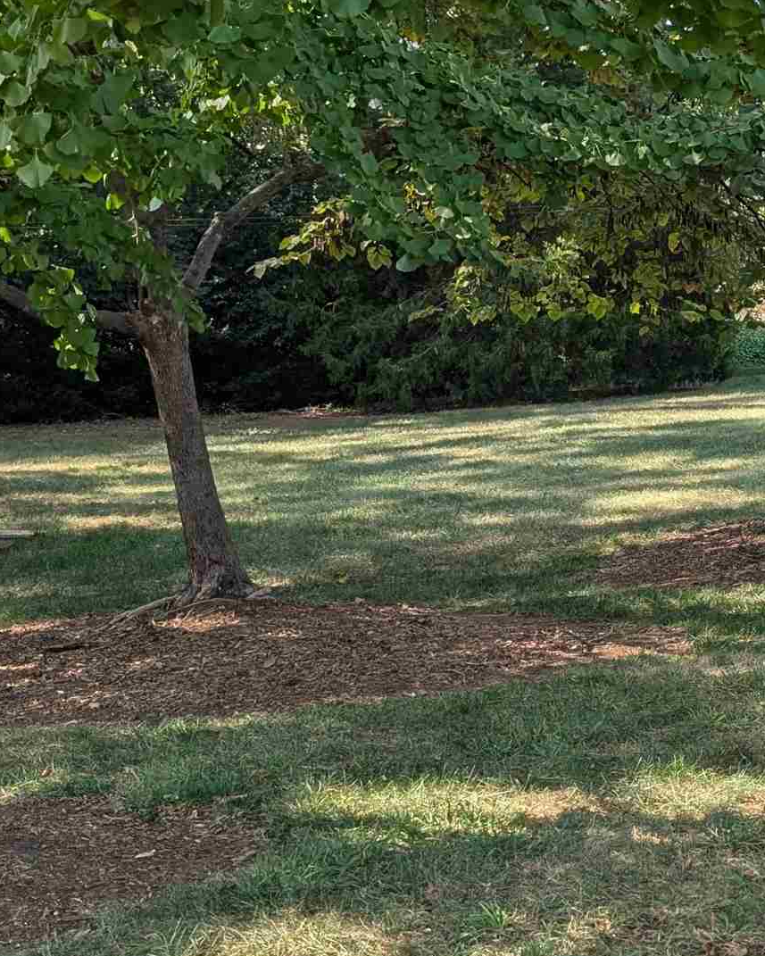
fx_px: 1896
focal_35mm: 67
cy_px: 470
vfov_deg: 28.3
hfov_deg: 22.4
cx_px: 648
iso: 27
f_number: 1.68
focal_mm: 6.9
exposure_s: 1/370
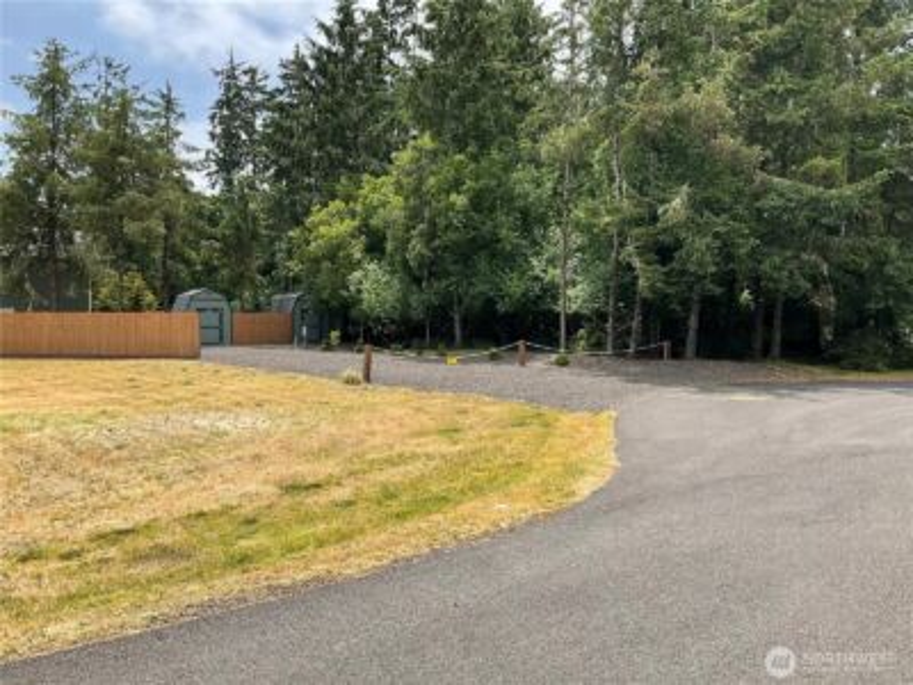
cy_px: 342
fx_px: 765
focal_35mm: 29
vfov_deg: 48.2
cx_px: 456
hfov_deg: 61.7
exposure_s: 1/1412
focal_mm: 3
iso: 25
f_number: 1.8
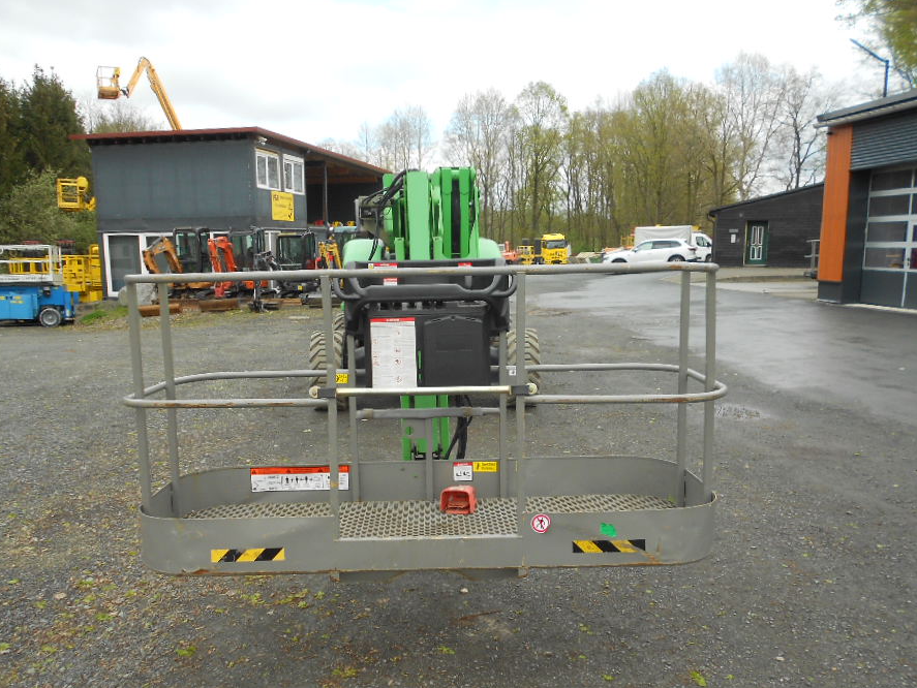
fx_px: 795
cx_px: 439
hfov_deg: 59.9
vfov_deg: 46.8
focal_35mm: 30
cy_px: 369
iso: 80
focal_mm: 4.6
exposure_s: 1/320
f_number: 3.2
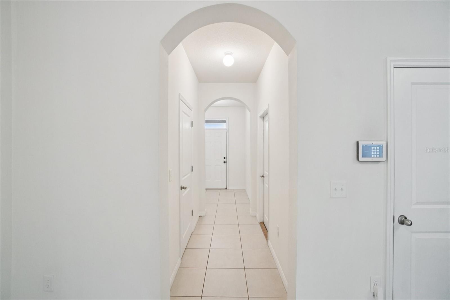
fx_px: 187
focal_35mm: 15
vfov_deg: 77.3
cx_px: 225
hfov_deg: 100.4
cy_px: 150
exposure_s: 1/30
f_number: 8
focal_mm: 10
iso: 1000
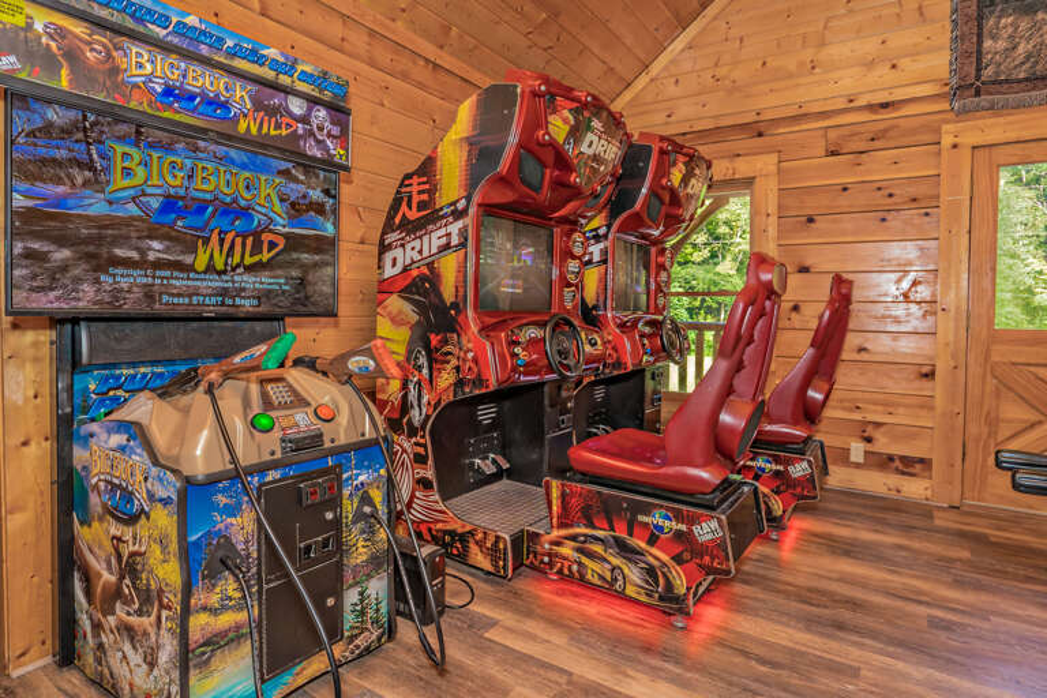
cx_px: 524
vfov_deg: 70.4
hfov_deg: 93.3
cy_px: 349
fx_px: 494
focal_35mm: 17
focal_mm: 17
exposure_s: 1/100
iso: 800
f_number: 8
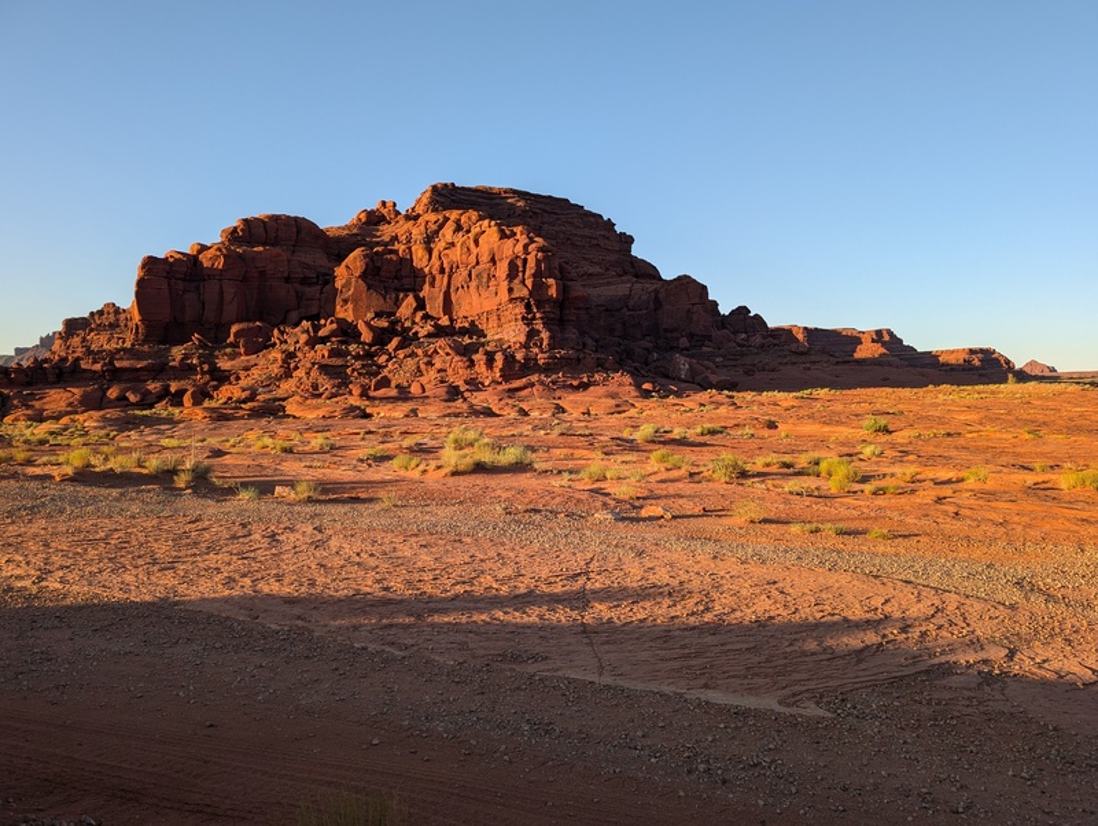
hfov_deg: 71.5
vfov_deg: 56.9
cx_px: 549
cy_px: 413
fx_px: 762
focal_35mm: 24
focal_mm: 6.9
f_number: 1.68
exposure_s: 1/357
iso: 21
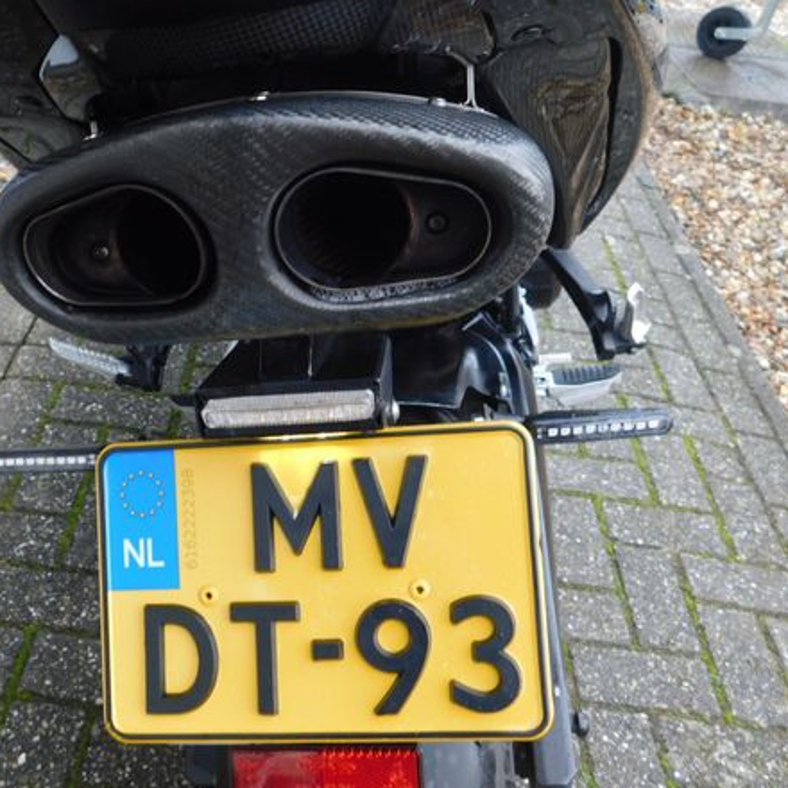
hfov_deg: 45.7
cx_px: 296
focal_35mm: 36
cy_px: 385
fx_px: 927
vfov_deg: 46.0
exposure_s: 1/30
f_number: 3.2
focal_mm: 4.9
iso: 125
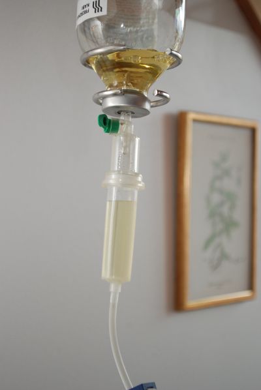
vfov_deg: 24.6
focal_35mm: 82
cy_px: 195
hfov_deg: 16.6
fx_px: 895
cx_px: 130
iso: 640
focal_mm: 55
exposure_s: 1/200
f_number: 5.6
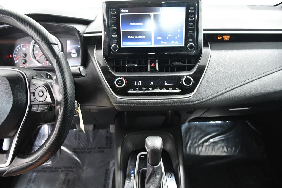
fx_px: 211
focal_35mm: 27
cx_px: 141
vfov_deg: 47.9
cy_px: 94
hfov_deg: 67.4
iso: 2500
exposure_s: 1/60
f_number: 4
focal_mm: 18
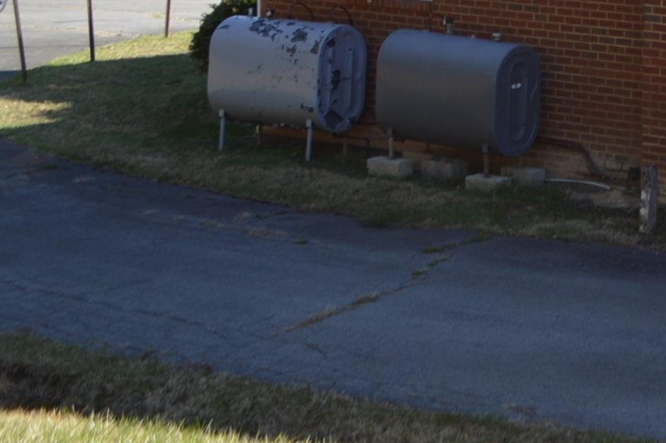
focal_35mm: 96
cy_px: -96
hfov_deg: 18.6
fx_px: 1774
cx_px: 1019
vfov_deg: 13.8
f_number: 5.6
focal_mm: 20
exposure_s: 1/200
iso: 100
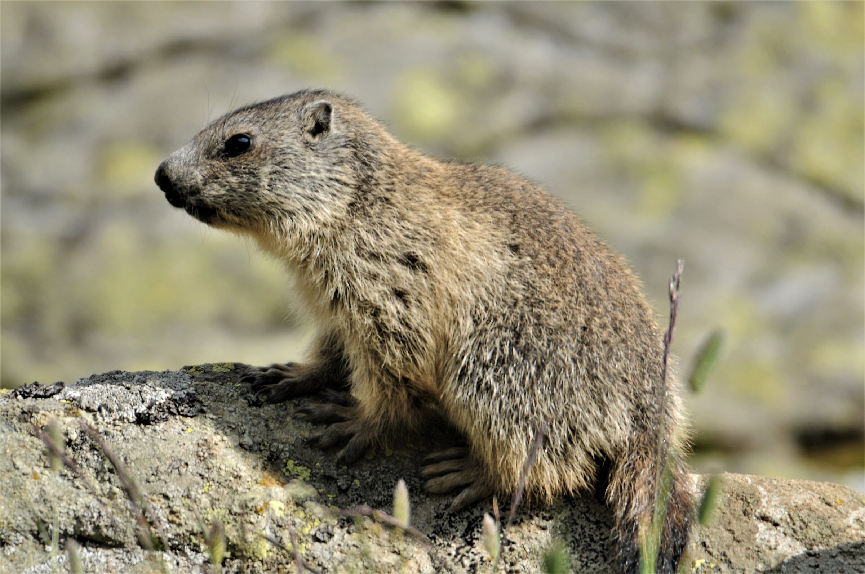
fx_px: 14399
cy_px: 287
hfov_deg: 3.4
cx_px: 432
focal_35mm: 600
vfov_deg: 2.3
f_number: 5.6
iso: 200
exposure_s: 1/500
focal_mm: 400
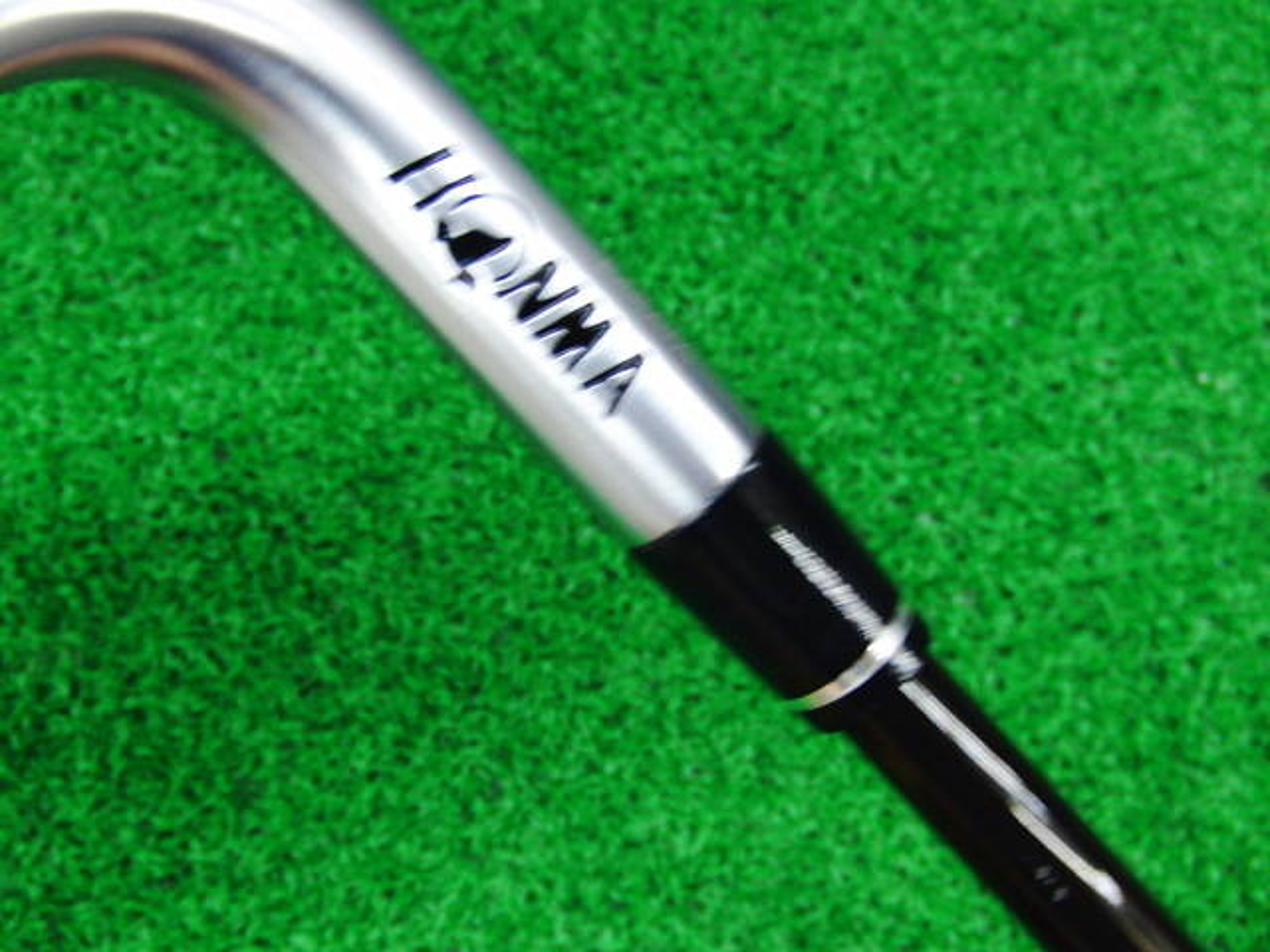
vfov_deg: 38.7
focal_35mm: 37
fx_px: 1357
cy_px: 476
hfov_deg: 50.1
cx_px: 635
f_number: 3.6
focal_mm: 6.42
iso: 400
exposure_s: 1/30
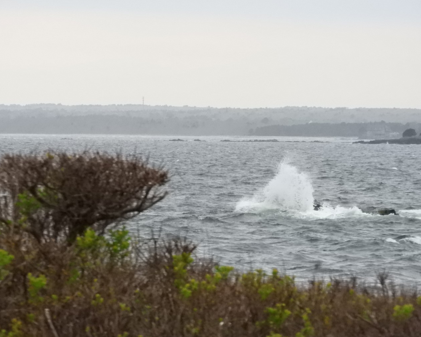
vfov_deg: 4.2
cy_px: 177
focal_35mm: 366
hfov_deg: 5.3
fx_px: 4561
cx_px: 203
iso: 1600
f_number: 6.1
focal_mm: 59.1
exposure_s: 1/2000
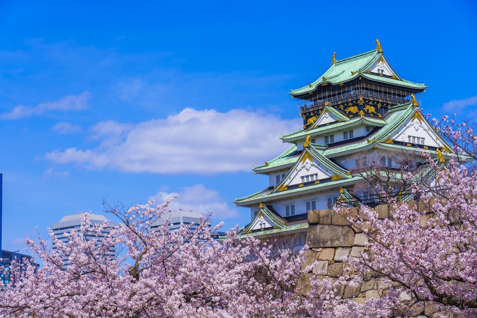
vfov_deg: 15.5
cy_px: 159
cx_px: 238
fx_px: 1166
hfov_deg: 23.1
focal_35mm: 88
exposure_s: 1/500
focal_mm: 88
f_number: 8
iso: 100
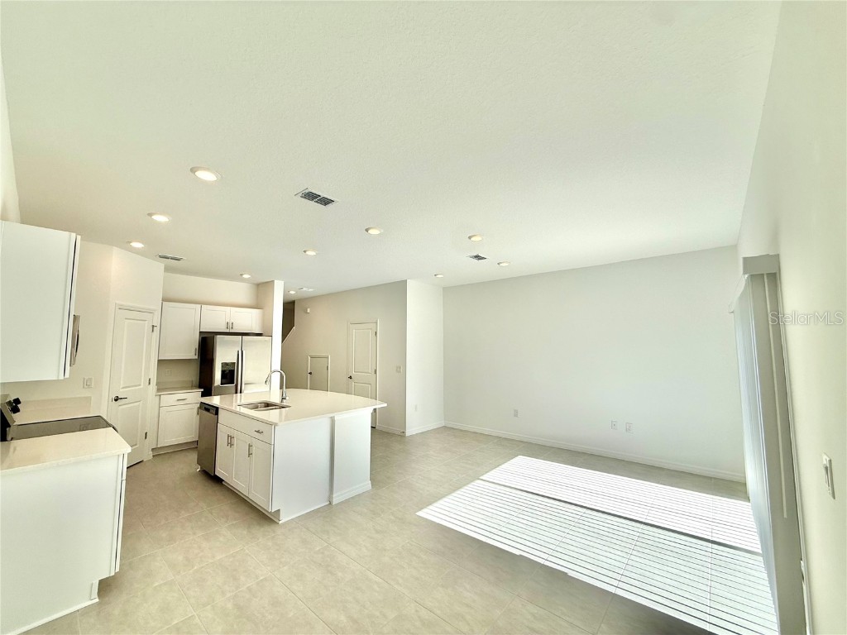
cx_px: 424
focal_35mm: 14
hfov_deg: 102.1
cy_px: 318
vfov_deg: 85.7
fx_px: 343
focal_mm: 2.22
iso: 50
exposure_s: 1/540
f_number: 2.2
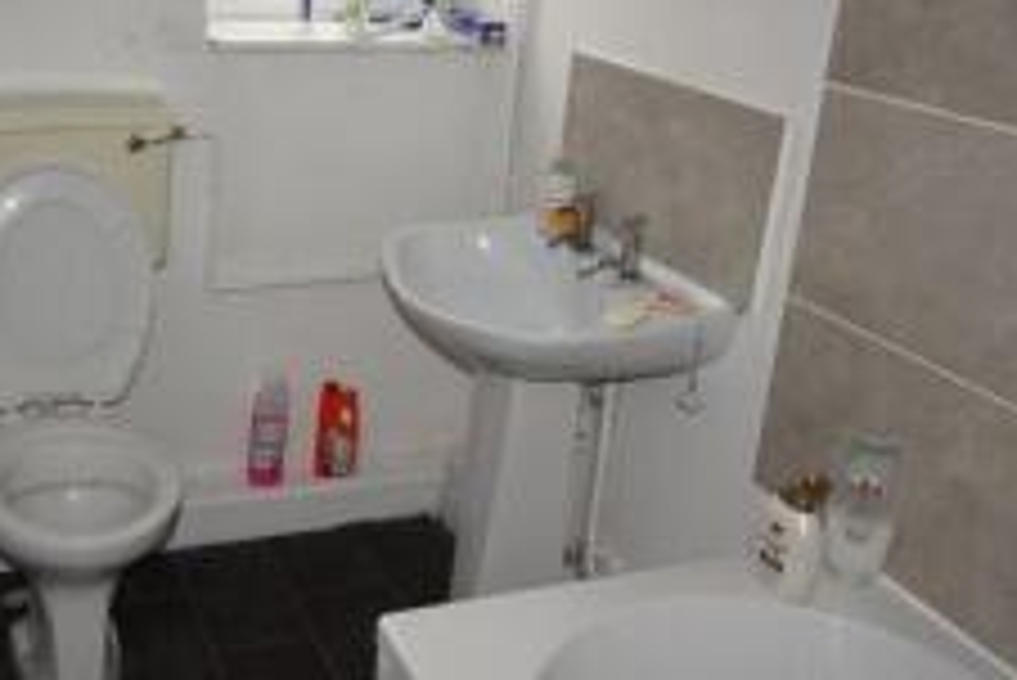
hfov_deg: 46.6
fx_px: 1160
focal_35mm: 41
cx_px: 338
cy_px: 277
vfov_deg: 32.6
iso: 800
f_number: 4.5
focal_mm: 13
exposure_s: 1/125
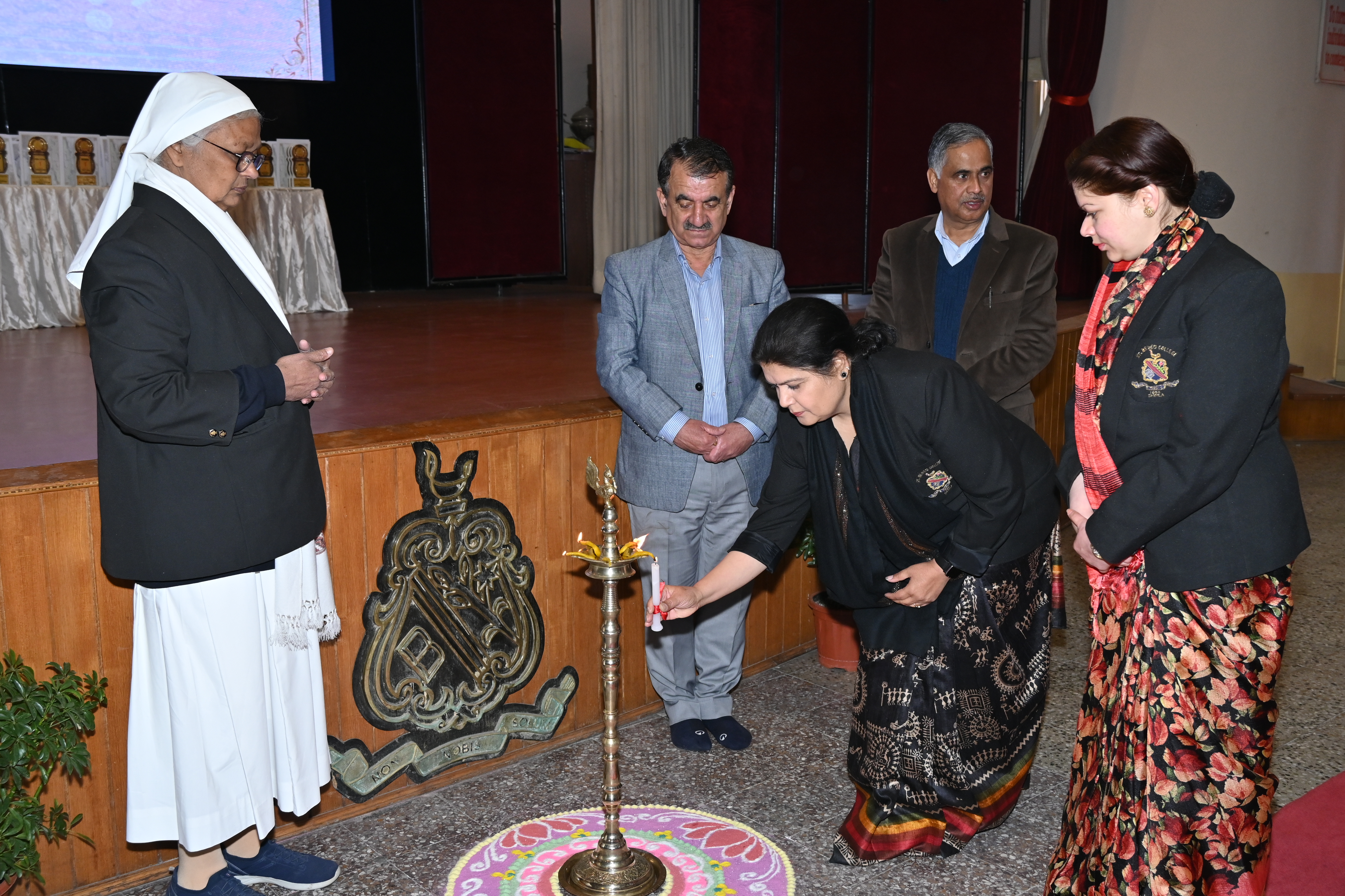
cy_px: 448
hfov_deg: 54.1
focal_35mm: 35
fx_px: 1317
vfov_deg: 37.6
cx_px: 672
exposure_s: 1/125
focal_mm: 23.5
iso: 400
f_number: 4.5
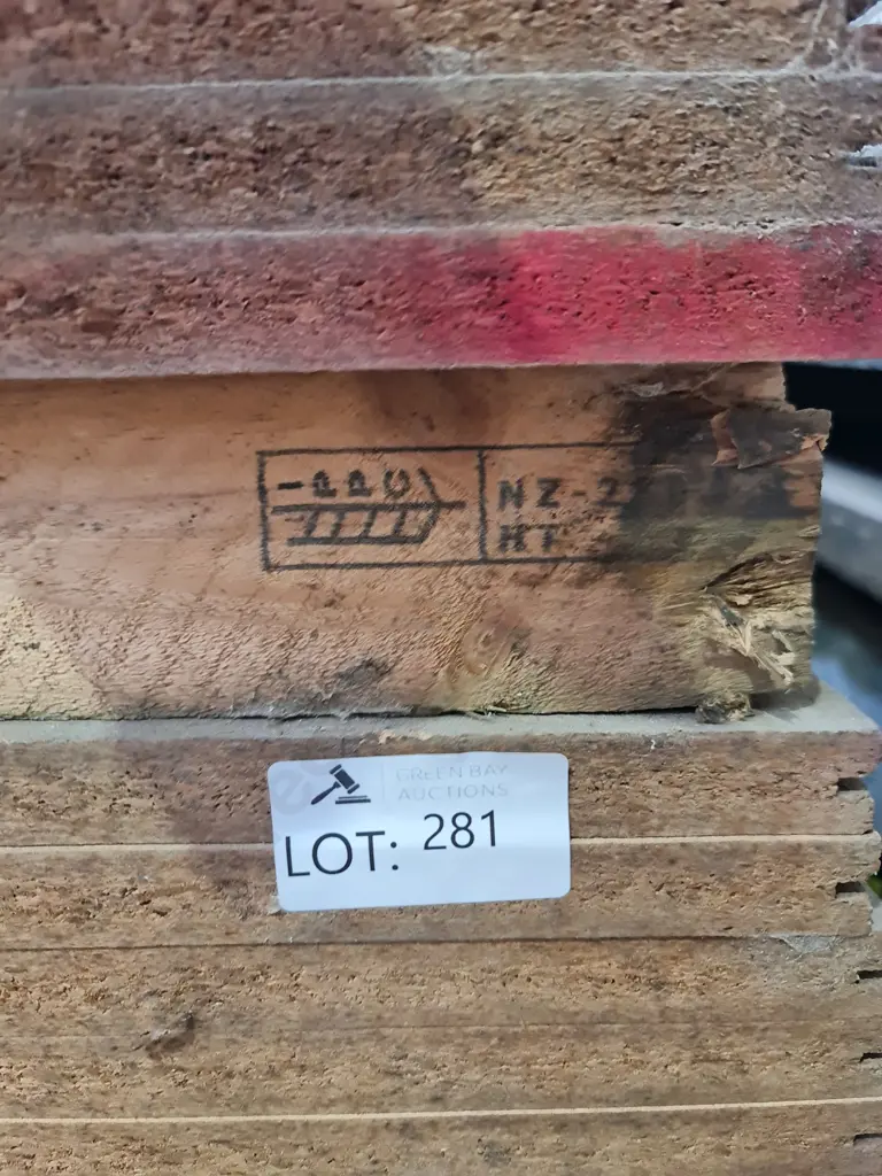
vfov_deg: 69.4
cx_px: 441
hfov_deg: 54.9
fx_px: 849
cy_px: 588
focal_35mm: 25
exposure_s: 1/50
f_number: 1.8
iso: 320
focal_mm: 7
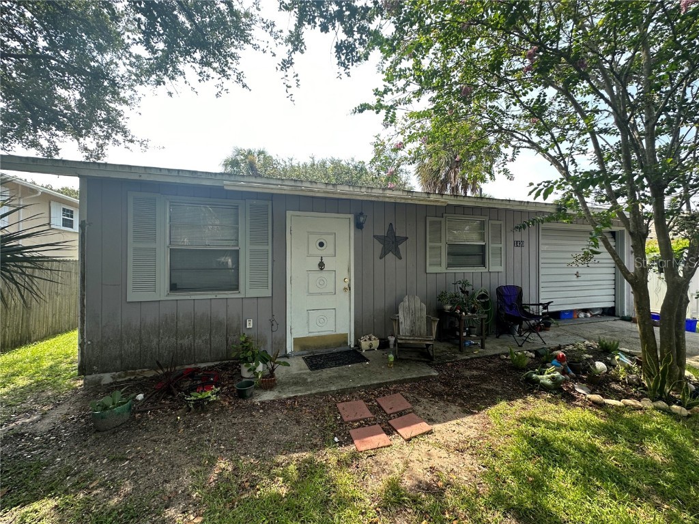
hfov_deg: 102.1
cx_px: 350
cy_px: 262
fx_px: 283
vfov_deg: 85.7
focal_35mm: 14
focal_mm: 2.22
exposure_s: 1/319
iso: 40
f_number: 2.2
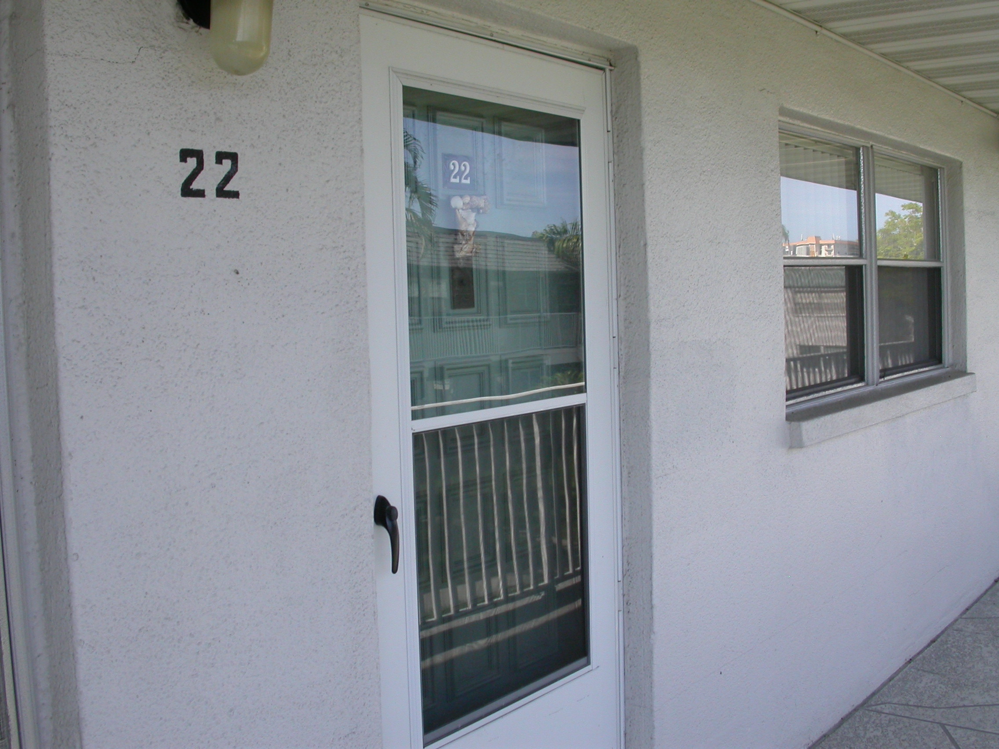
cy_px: 374
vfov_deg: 37.7
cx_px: 500
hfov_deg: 49.0
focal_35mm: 38
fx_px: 1097
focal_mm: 7.85
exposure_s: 1/179
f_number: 6
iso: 100
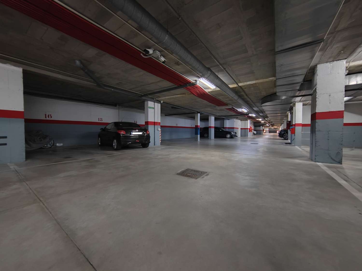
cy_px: 136
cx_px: 181
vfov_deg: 89.9
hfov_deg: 106.2
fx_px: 136
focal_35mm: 13
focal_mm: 2.16
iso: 2000
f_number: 2.2
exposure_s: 1/13
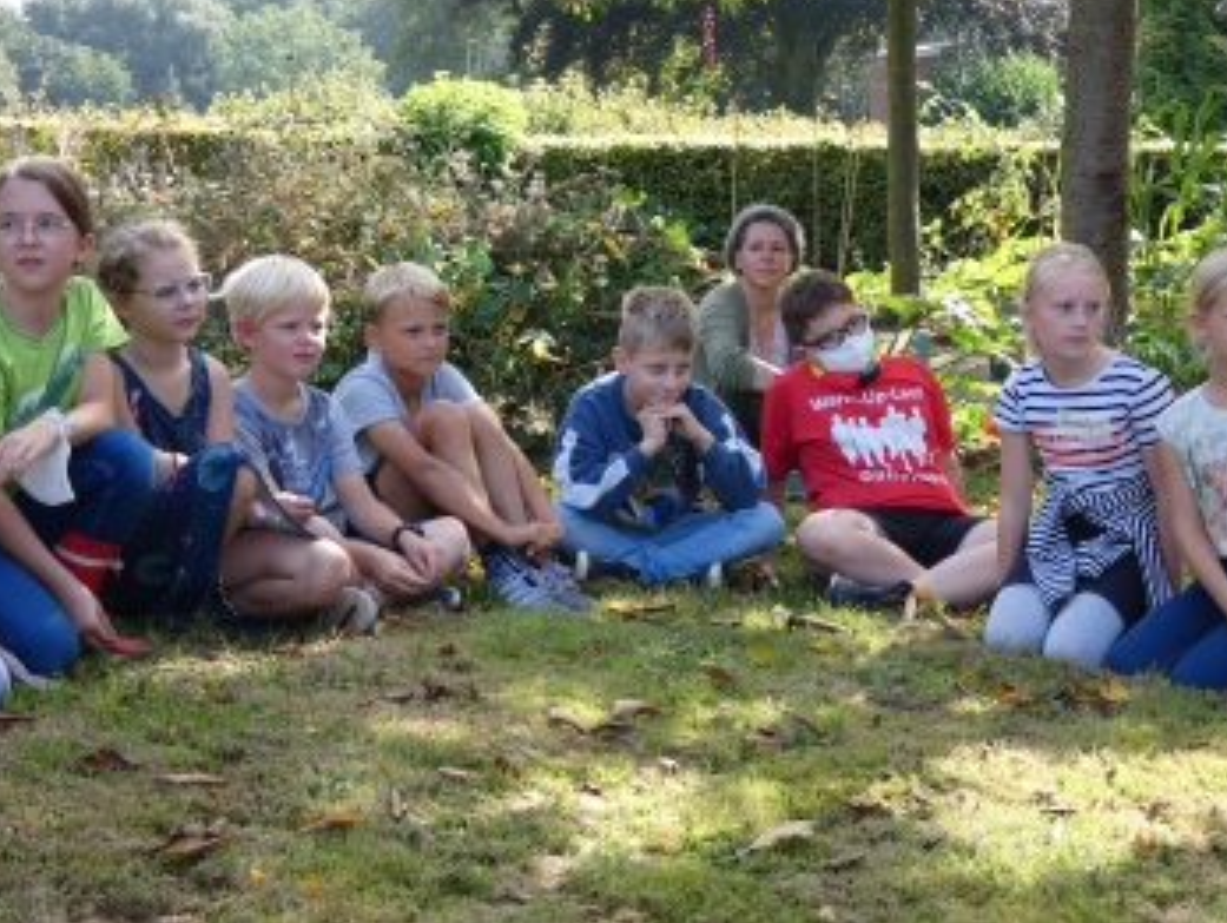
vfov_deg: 19.4
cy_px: 396
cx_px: 690
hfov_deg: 25.6
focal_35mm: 76
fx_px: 2697
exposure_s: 1/125
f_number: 4.2
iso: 80
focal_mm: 11.9
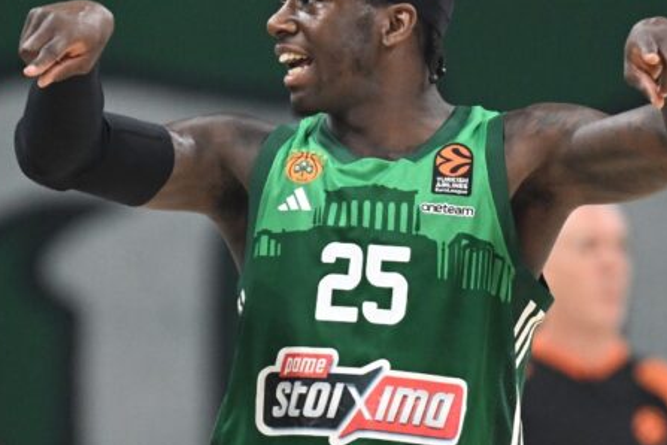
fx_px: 8652
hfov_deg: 4.4
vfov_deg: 2.9
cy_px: 203
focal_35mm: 467
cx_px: 382
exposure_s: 1/1600
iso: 2000
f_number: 3.2
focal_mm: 300
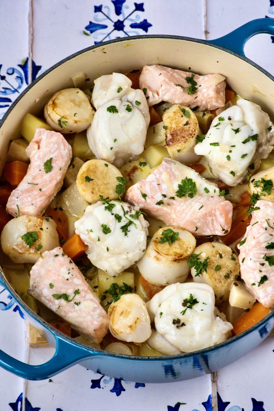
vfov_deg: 13.0
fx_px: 1798
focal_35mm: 158
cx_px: 137
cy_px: 206
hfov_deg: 8.7
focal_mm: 105
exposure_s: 1/80
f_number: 10
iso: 800
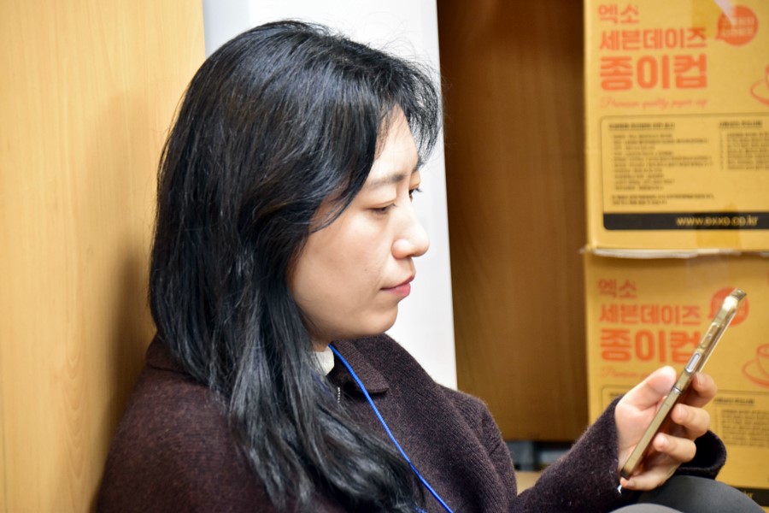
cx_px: 384
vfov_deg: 8.7
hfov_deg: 13.0
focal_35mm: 158
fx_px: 3364
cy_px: 256
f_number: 6
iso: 800
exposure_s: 1/8
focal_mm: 105
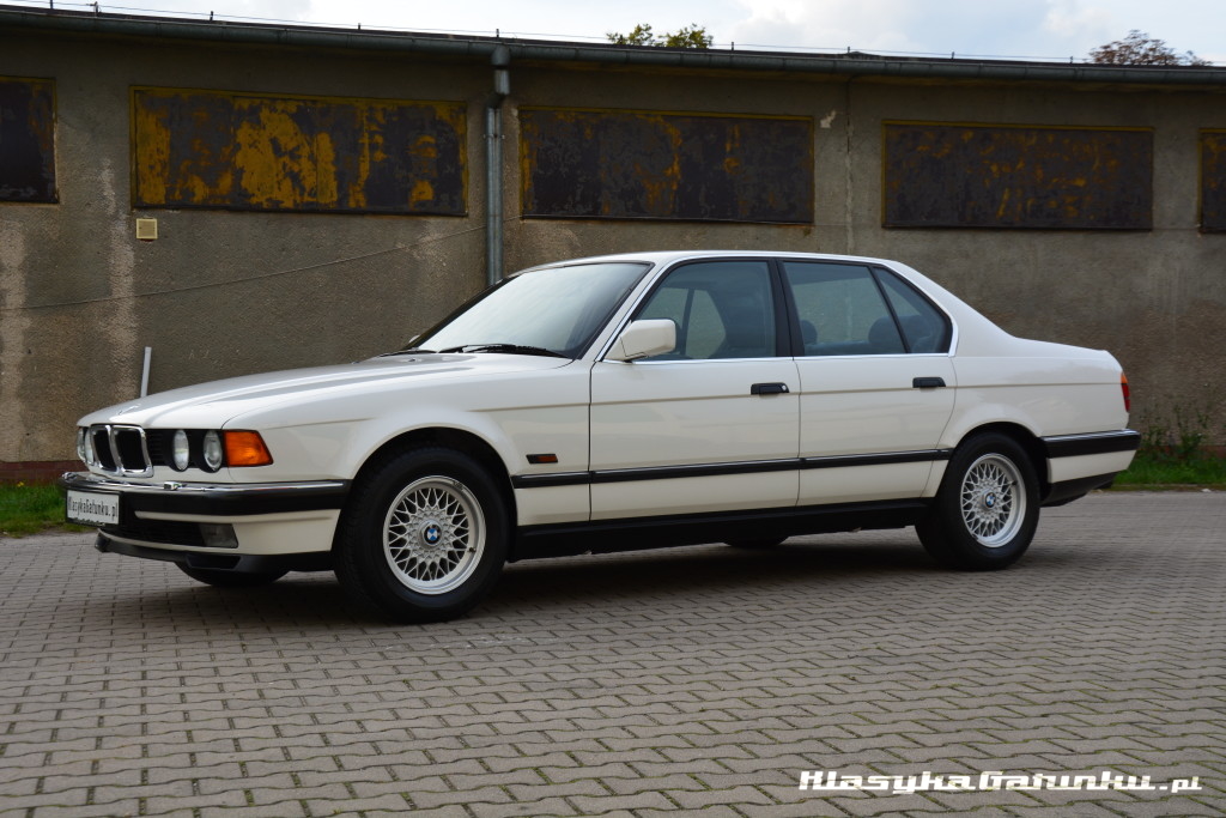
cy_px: 409
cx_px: 613
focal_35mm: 51
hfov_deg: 38.9
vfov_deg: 26.5
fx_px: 1737
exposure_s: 1/60
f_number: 10
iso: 250
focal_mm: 34
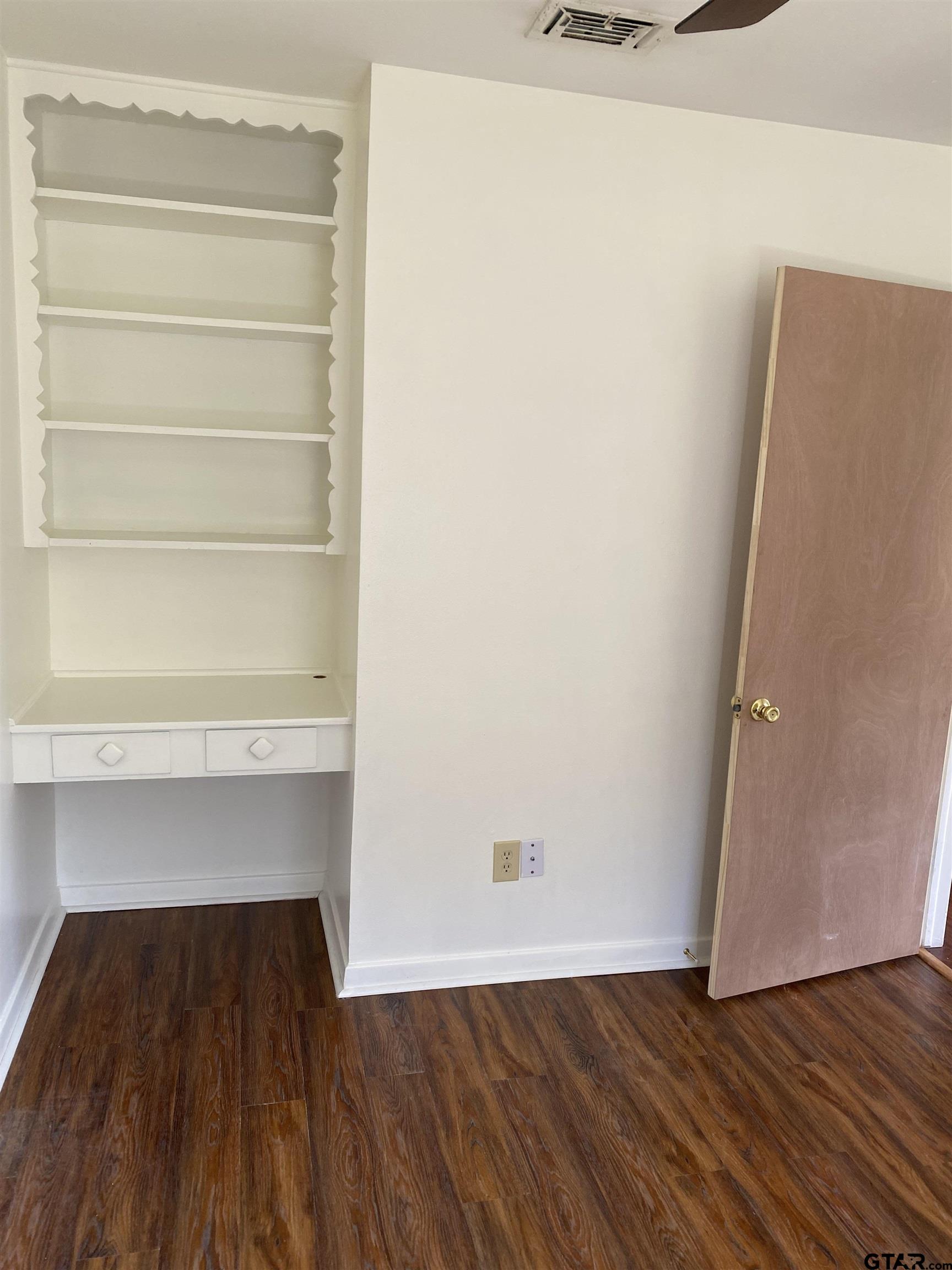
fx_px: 953
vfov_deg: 67.3
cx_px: 476
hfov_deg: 53.1
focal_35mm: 26
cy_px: 635
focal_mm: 4.25
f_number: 1.8
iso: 100
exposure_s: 1/121
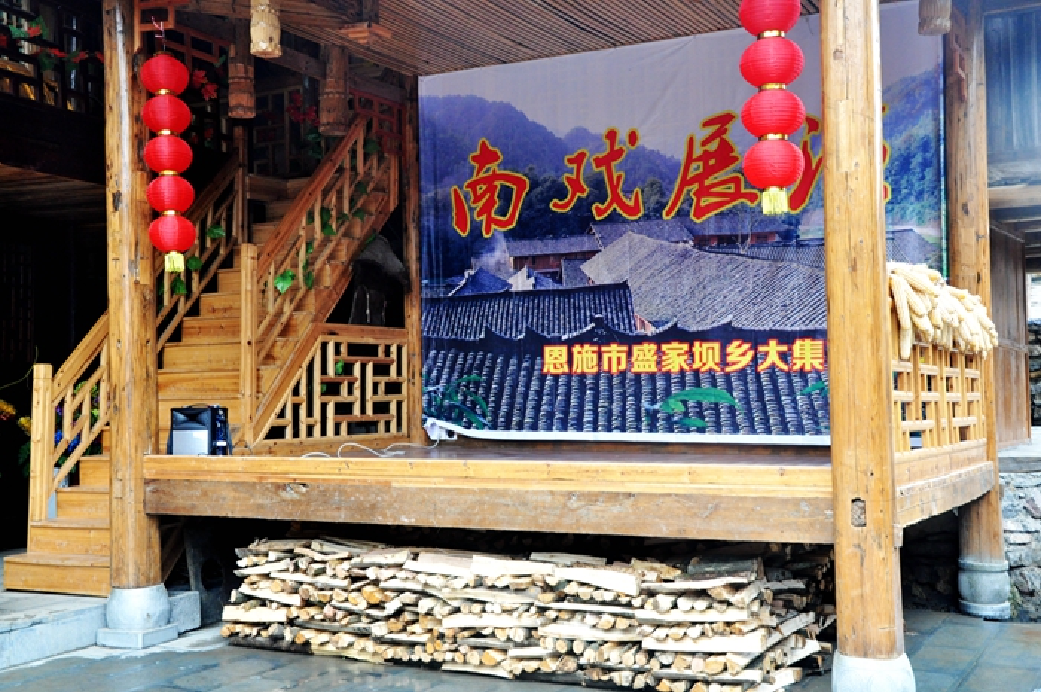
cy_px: 346
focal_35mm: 42
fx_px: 1213
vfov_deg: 31.8
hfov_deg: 46.4
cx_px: 520
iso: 1000
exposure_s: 1/125
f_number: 5.6
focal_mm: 28
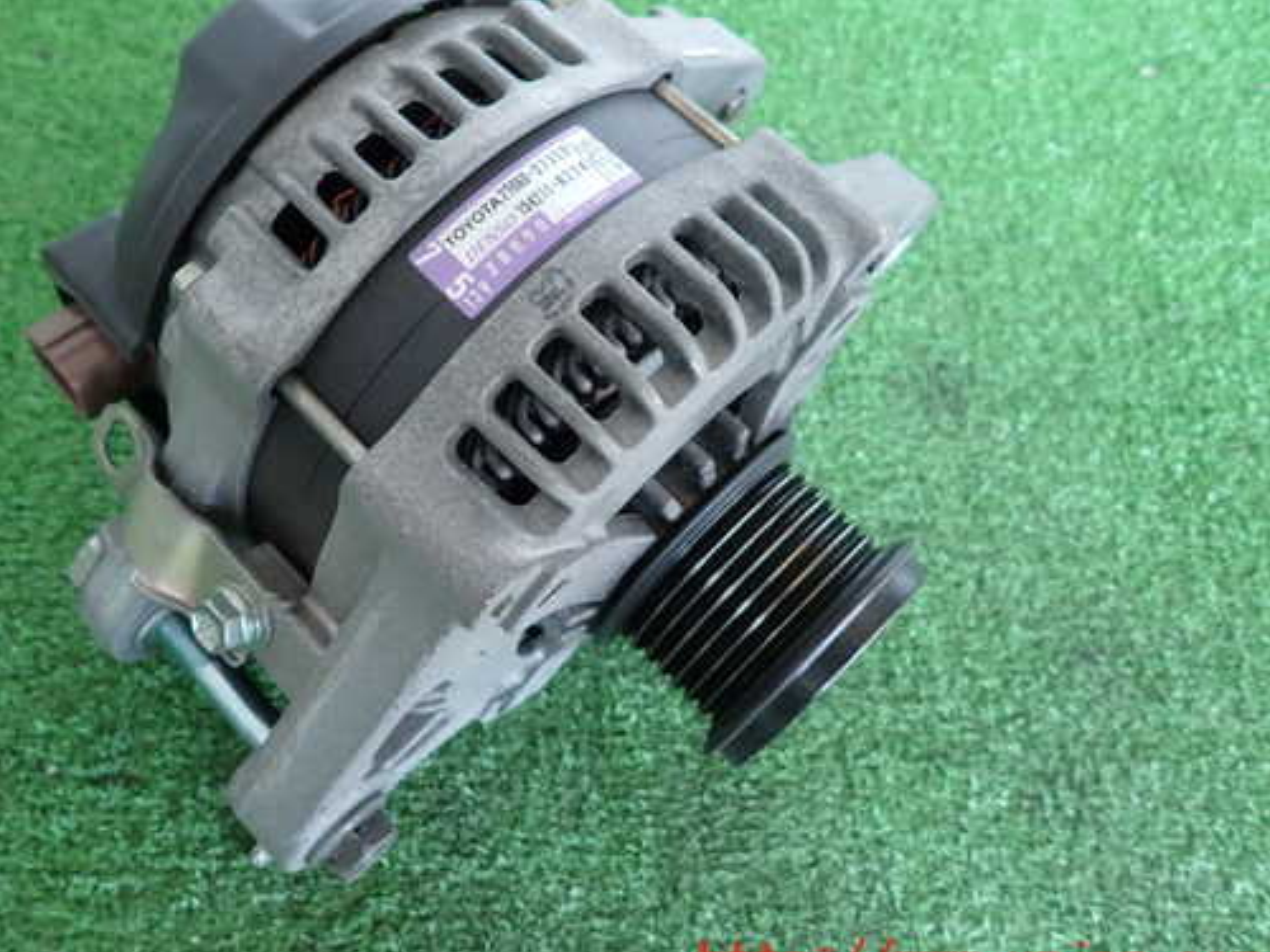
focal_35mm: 30
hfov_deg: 59.5
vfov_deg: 46.7
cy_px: 426
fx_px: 1101
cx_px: 511
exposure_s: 1/60
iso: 200
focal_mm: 4.5
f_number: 2
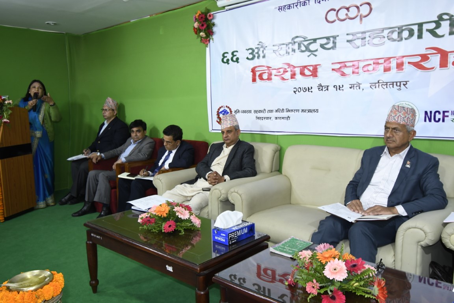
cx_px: 227
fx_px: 378
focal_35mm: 30
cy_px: 152
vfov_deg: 43.6
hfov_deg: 61.9
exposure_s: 1/40
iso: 800
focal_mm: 20
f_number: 5.6
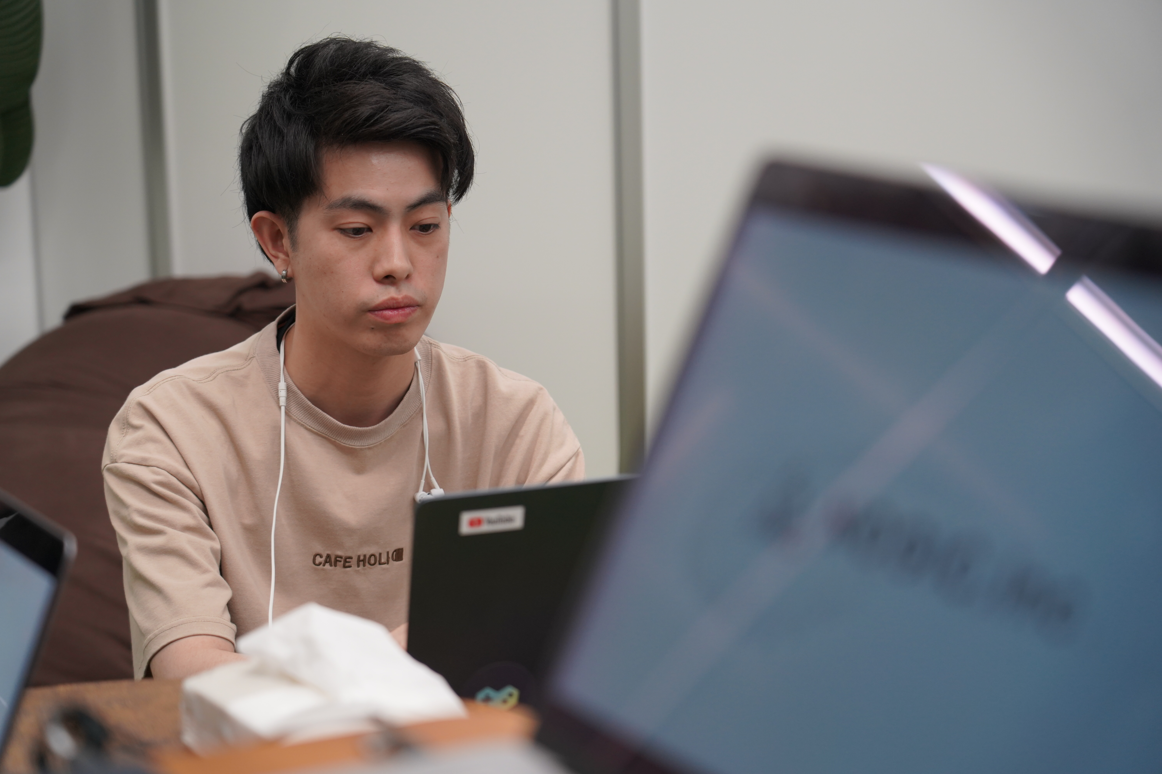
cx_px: 581
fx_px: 2582
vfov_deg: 17.1
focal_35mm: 80
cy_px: 387
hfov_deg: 25.4
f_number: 4
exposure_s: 1/160
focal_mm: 80
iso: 1000
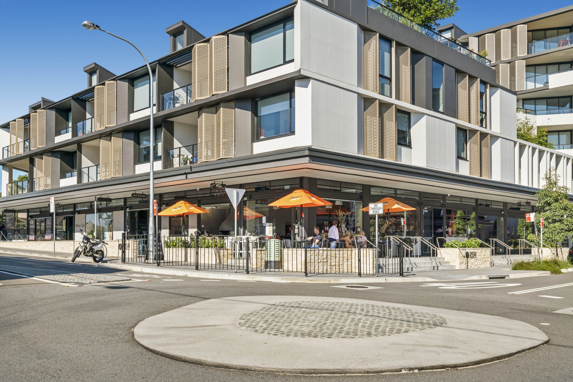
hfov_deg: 54.4
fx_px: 557
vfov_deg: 37.9
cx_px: 286
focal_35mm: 35
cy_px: 191
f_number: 8
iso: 500
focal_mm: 35
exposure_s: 1/1250
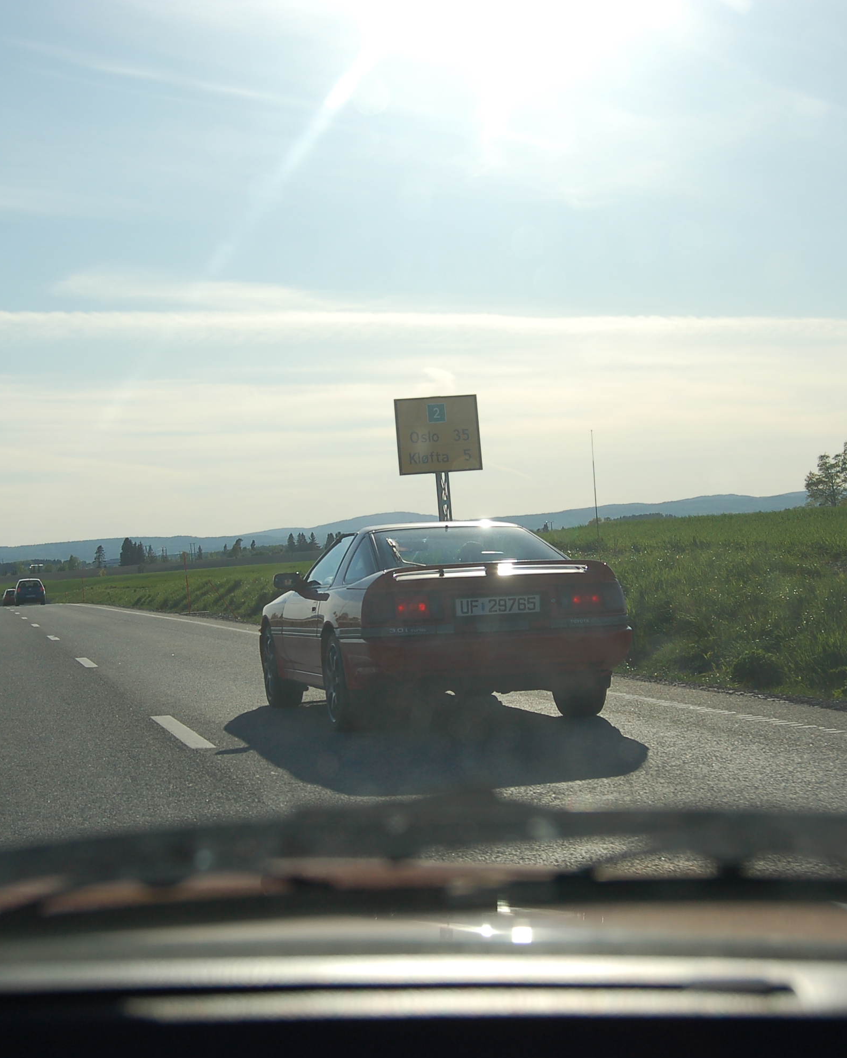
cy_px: 532
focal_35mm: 64
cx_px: 404
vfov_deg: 29.6
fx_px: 2005
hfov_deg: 23.9
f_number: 6.3
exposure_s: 1/1600
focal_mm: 30
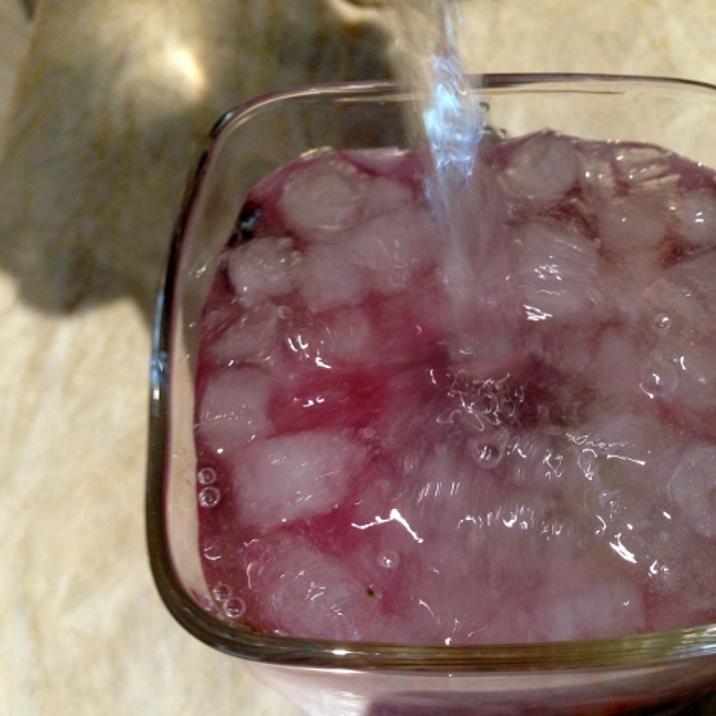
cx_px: 481
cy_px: 363
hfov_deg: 41.3
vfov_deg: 41.9
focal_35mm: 40
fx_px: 936
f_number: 2.4
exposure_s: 1/20
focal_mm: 4.12
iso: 125
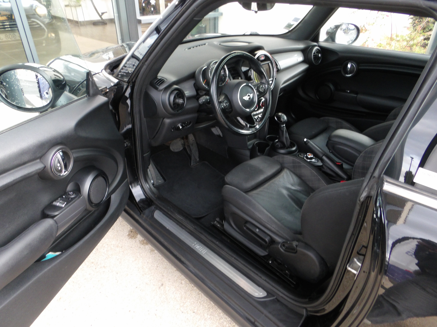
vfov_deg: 56.8
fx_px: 303
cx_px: 218
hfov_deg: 71.6
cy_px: 164
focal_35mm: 24
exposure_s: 1/30
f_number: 4.1
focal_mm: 4.3
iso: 200
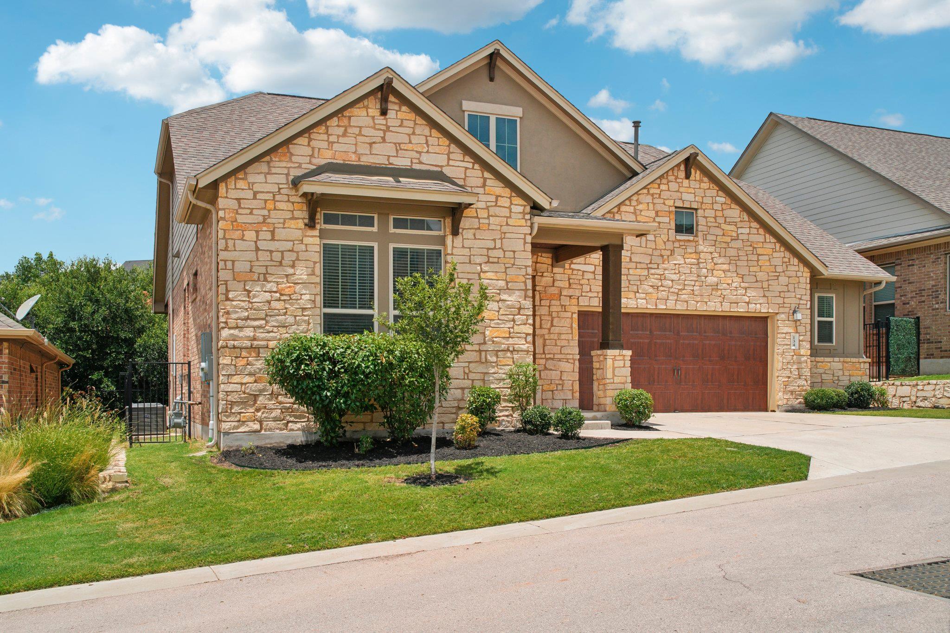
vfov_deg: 40.0
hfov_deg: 57.2
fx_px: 871
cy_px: 316
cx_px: 475
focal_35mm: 33
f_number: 11
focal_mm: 33
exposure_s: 1/640
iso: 400
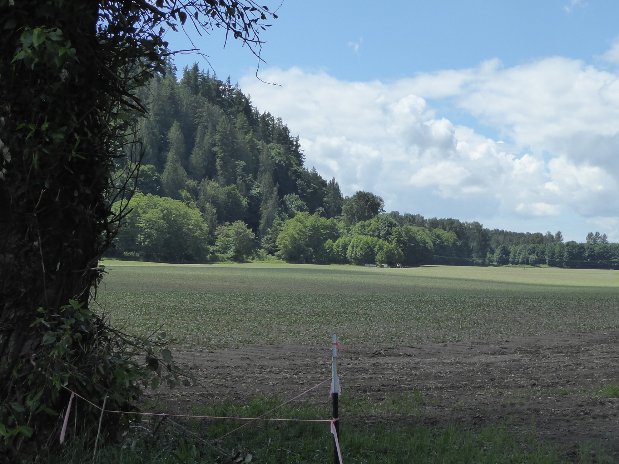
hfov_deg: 28.4
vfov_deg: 21.6
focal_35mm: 68
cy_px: 209
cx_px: 416
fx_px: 1216
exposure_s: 1/1000
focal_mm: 7.8
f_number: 3.9
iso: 160
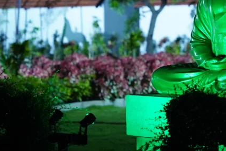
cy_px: 11
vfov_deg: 8.1
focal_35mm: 168
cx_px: 146
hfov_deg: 12.2
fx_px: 1055
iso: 5000
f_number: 2.8
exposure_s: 1/160
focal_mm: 70
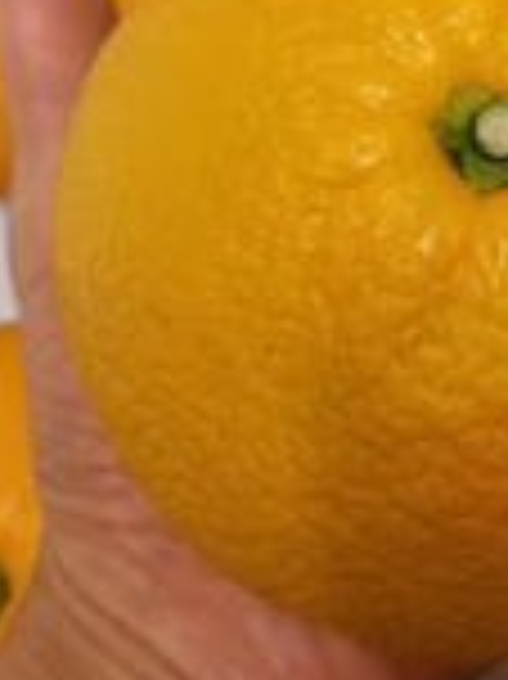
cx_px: 521
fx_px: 1352
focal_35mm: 69
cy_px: 45
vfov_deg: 27.0
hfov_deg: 20.5
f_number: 1.7
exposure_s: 1/25
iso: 250
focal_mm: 4.25
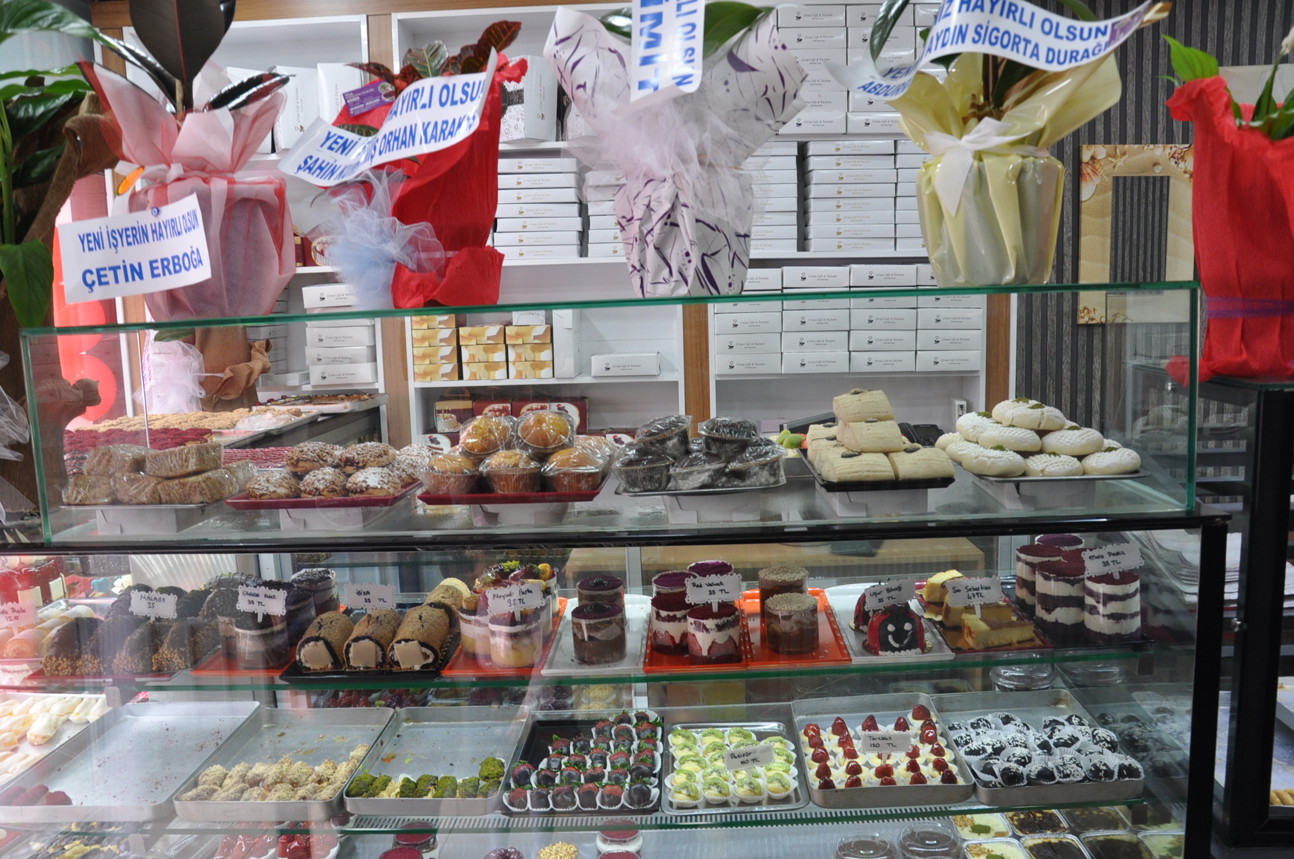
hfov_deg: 67.4
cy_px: 430
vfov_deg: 47.8
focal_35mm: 27
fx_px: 969
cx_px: 647
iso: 500
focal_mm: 18
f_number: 4
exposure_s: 1/60
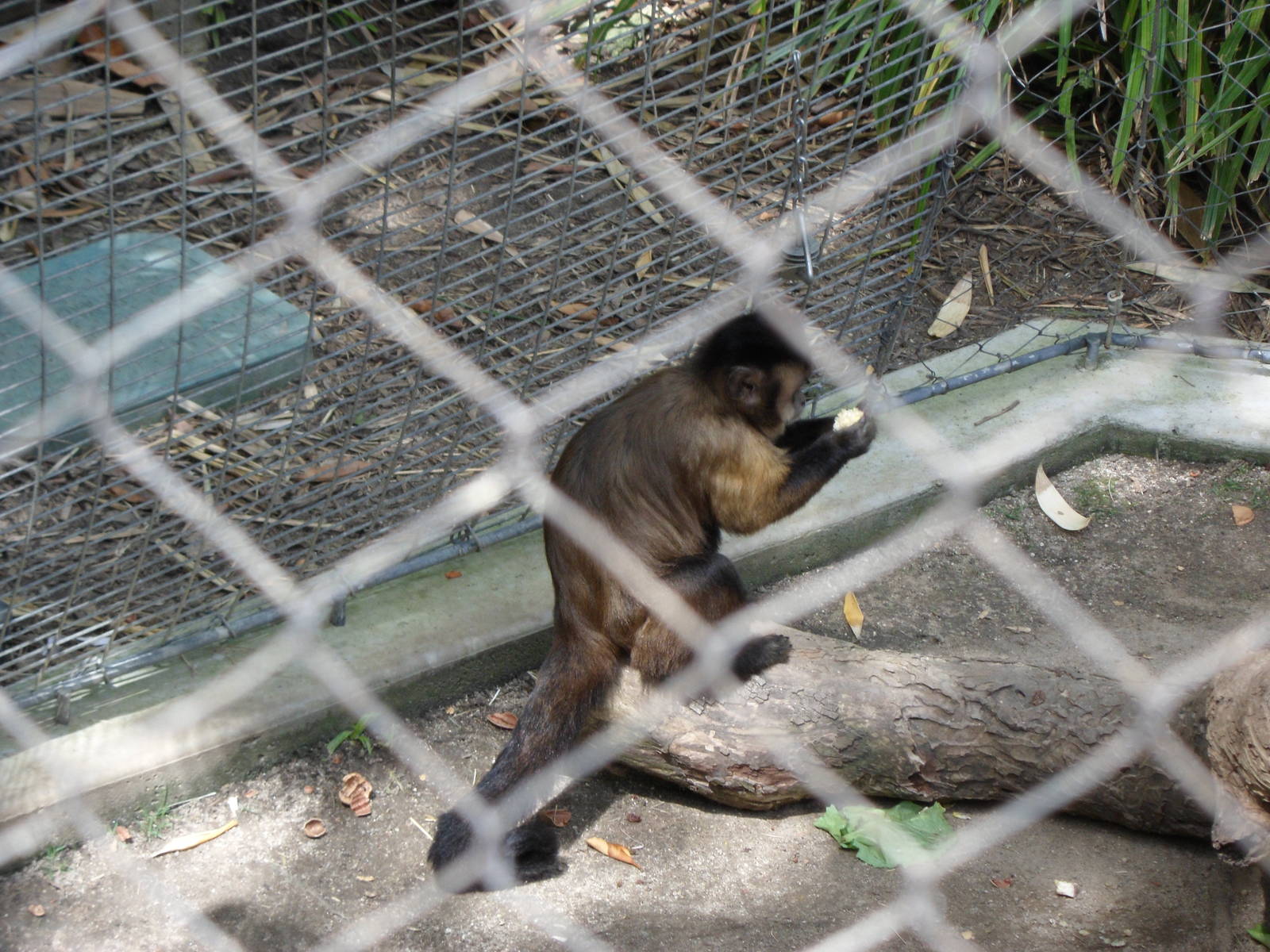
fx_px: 9906
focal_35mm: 270
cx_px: 635
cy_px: 476
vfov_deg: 5.5
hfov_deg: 7.3
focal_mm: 46.8
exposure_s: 1/60
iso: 100
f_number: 5.9
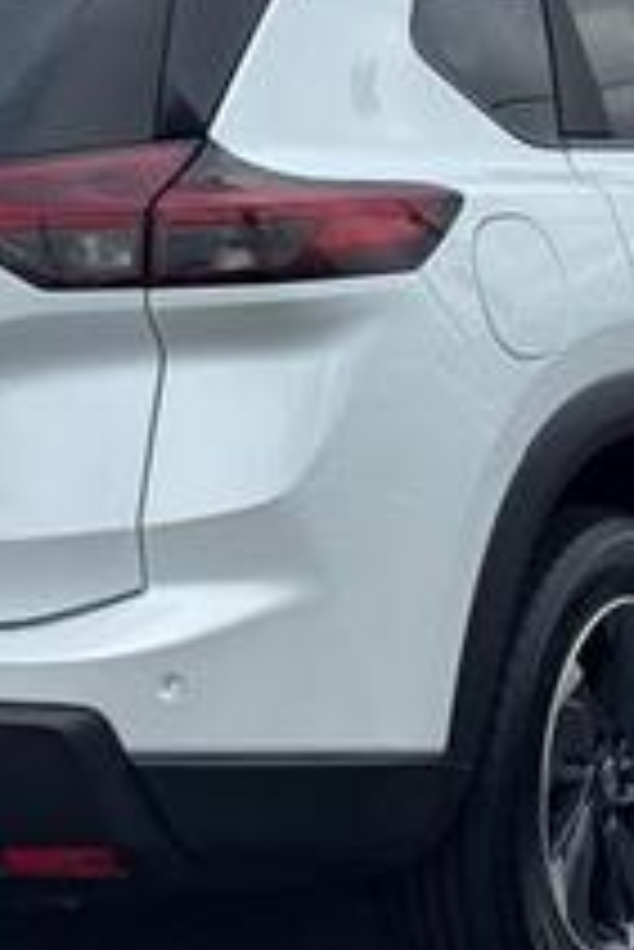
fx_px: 3138
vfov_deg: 17.2
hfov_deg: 11.5
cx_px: 261
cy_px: 432
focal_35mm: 119
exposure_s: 1/1637
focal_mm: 6.76
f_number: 1.78
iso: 64
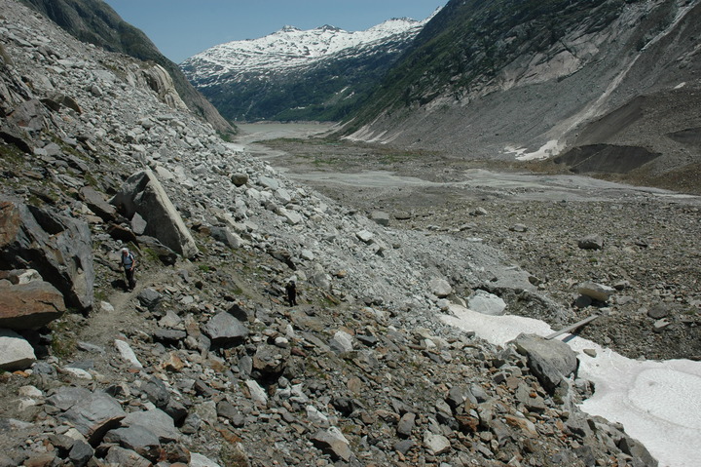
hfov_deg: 67.4
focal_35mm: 27
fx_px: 525
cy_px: 234
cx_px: 350
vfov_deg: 47.9
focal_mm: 18
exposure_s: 1/500
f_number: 11
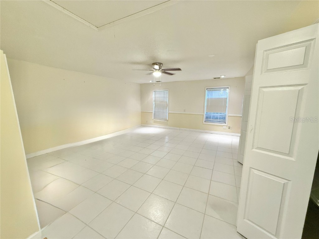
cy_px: 120
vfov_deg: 85.7
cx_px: 160
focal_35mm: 14
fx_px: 129
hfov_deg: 102.1
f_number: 2.2
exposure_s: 1/60
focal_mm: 2.22
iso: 400
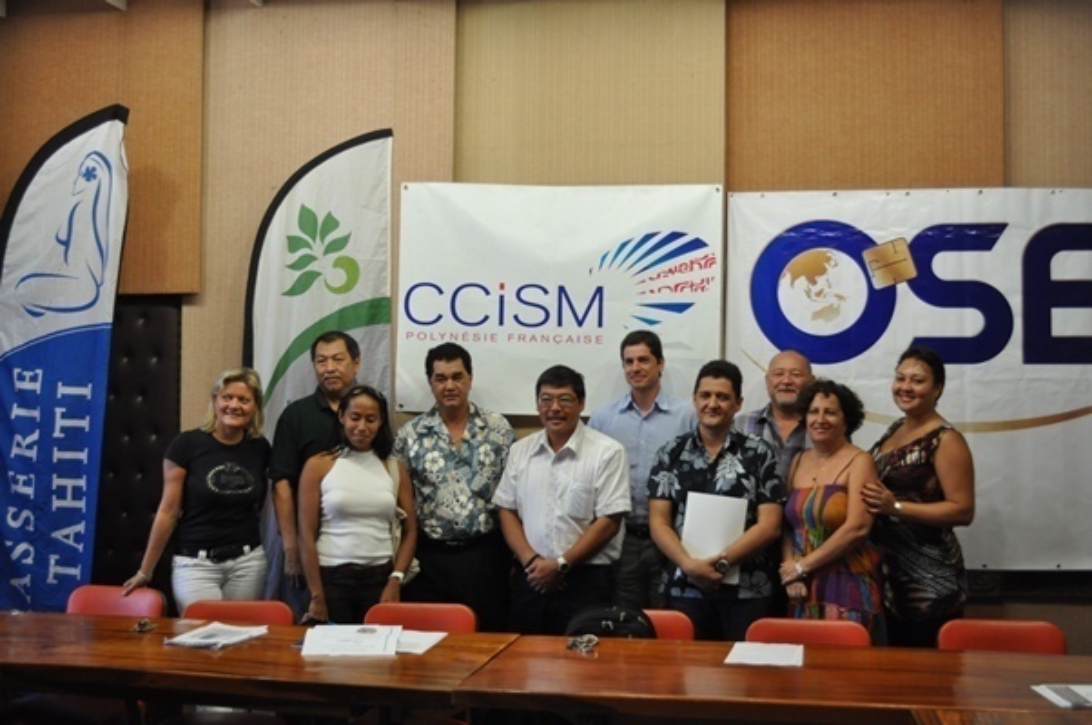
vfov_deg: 34.1
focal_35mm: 39
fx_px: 1182
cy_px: 362
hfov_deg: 49.6
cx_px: 546
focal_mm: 26
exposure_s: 1/40
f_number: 4.2
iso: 800
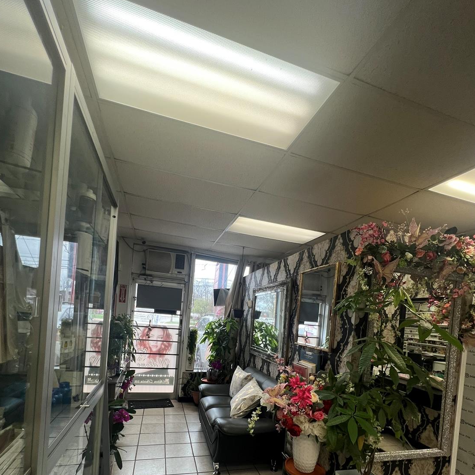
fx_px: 248
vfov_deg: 84.0
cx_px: 232
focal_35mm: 16
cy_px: 322
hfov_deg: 87.4
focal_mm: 1.57
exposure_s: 1/120
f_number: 1.8
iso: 64
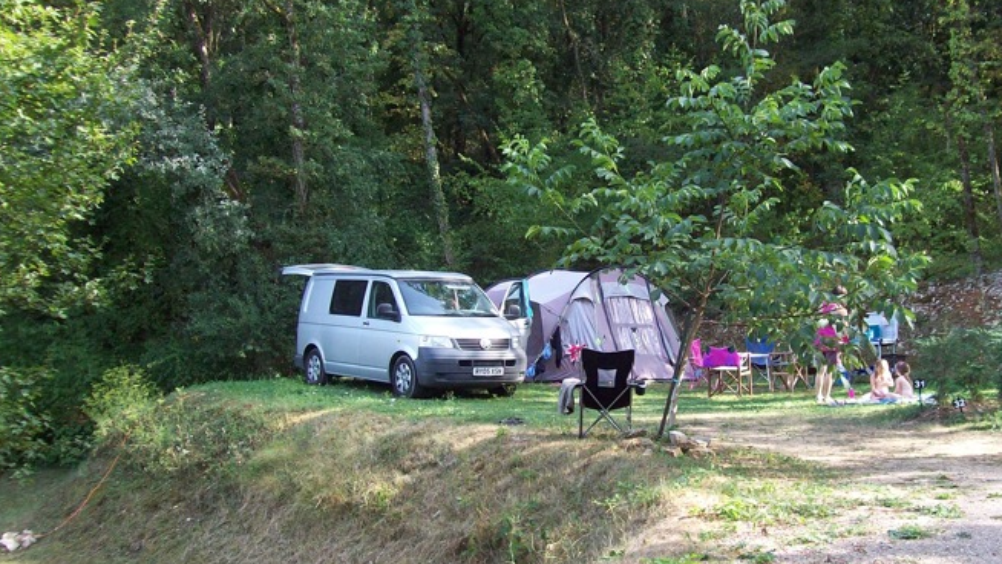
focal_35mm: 48
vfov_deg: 24.9
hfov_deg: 42.7
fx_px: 1275
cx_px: 587
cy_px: 300
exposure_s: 1/134
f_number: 2.7
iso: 80
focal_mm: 6
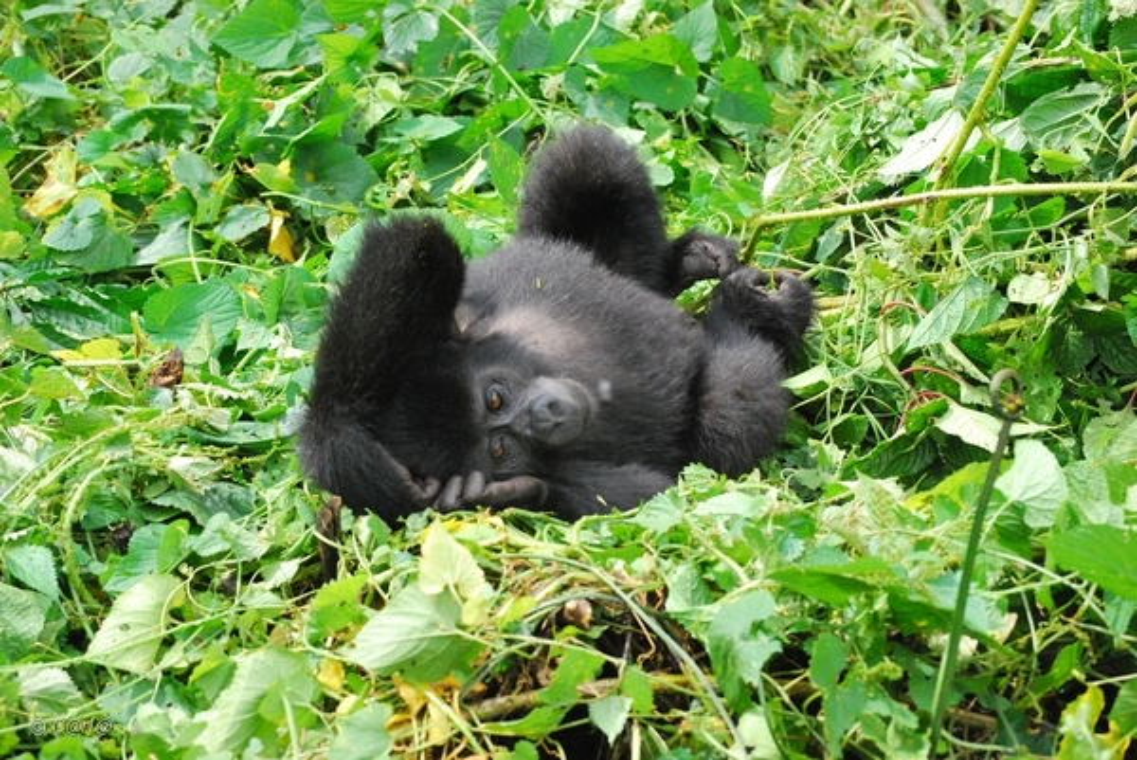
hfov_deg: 20.0
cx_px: 568
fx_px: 3224
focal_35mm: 102
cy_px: 380
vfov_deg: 13.4
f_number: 8
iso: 1600
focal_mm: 68
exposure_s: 1/800
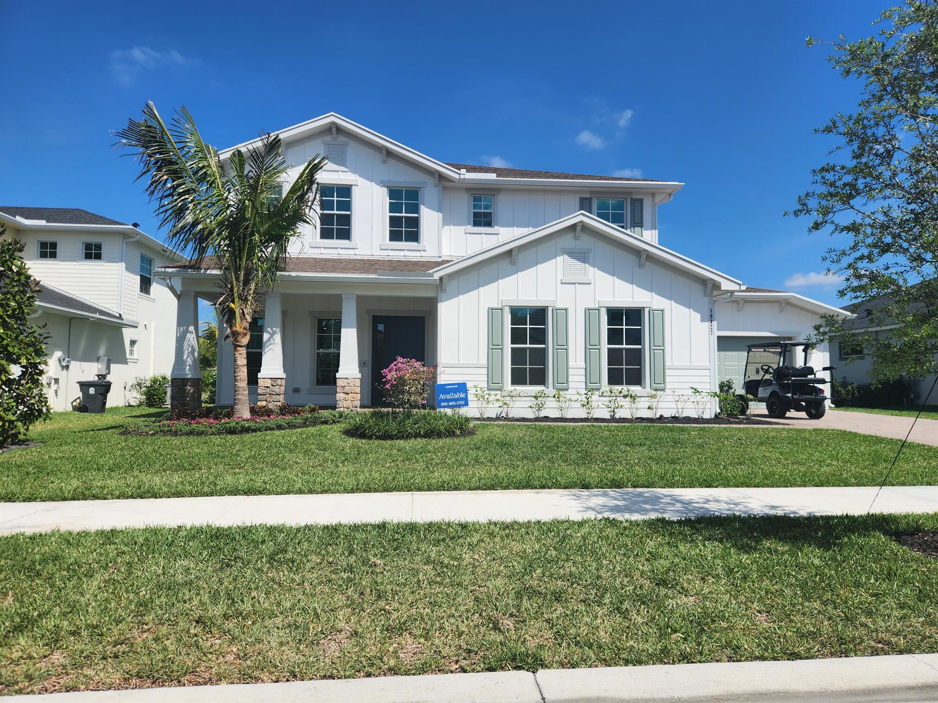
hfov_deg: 73.9
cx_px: 469
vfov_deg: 58.9
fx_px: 623
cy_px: 352
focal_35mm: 23
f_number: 1.8
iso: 20
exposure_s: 1/2551
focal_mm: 5.4
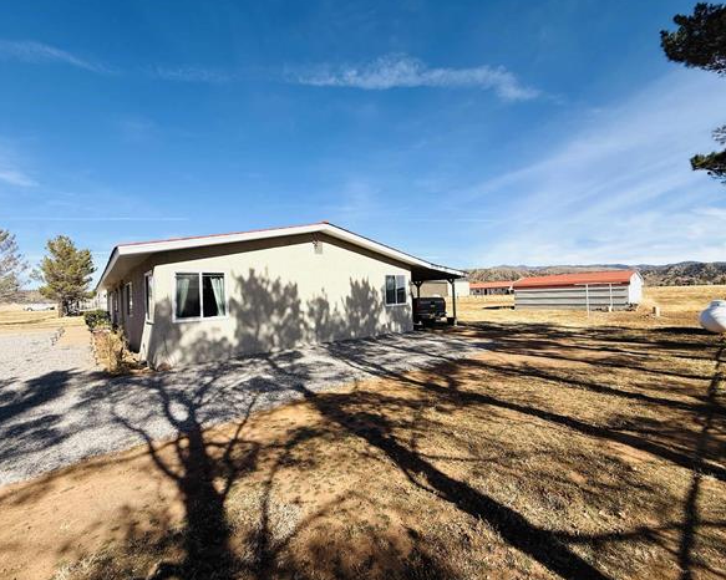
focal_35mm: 15
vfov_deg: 84.0
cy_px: 291
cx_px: 369
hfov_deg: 96.8
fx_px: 322
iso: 50
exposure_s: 1/2717
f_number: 2.2
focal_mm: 2.22
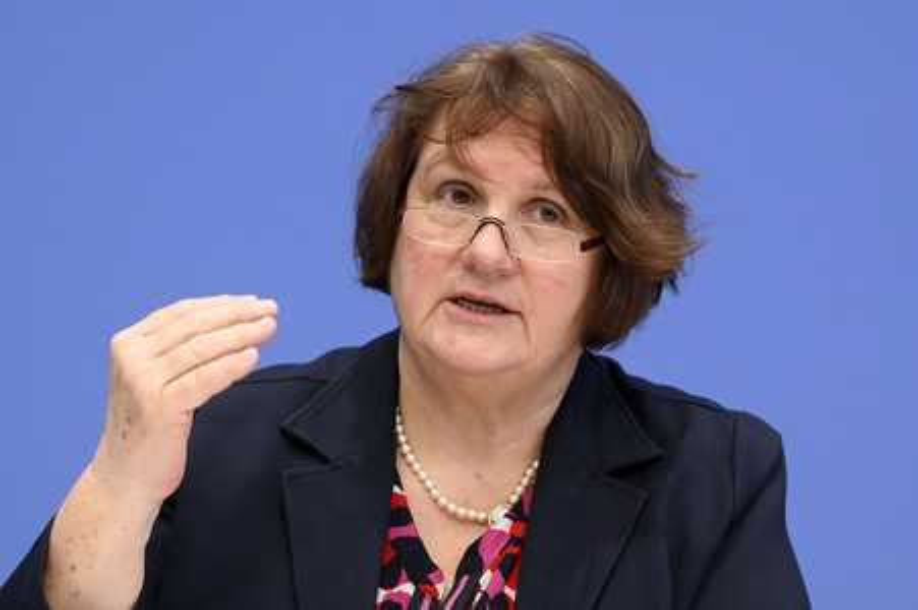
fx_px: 3440
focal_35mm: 135
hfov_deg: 15.2
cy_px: 305
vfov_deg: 10.1
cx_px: 459
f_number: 6.3
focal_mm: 135
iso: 4000
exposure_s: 1/320
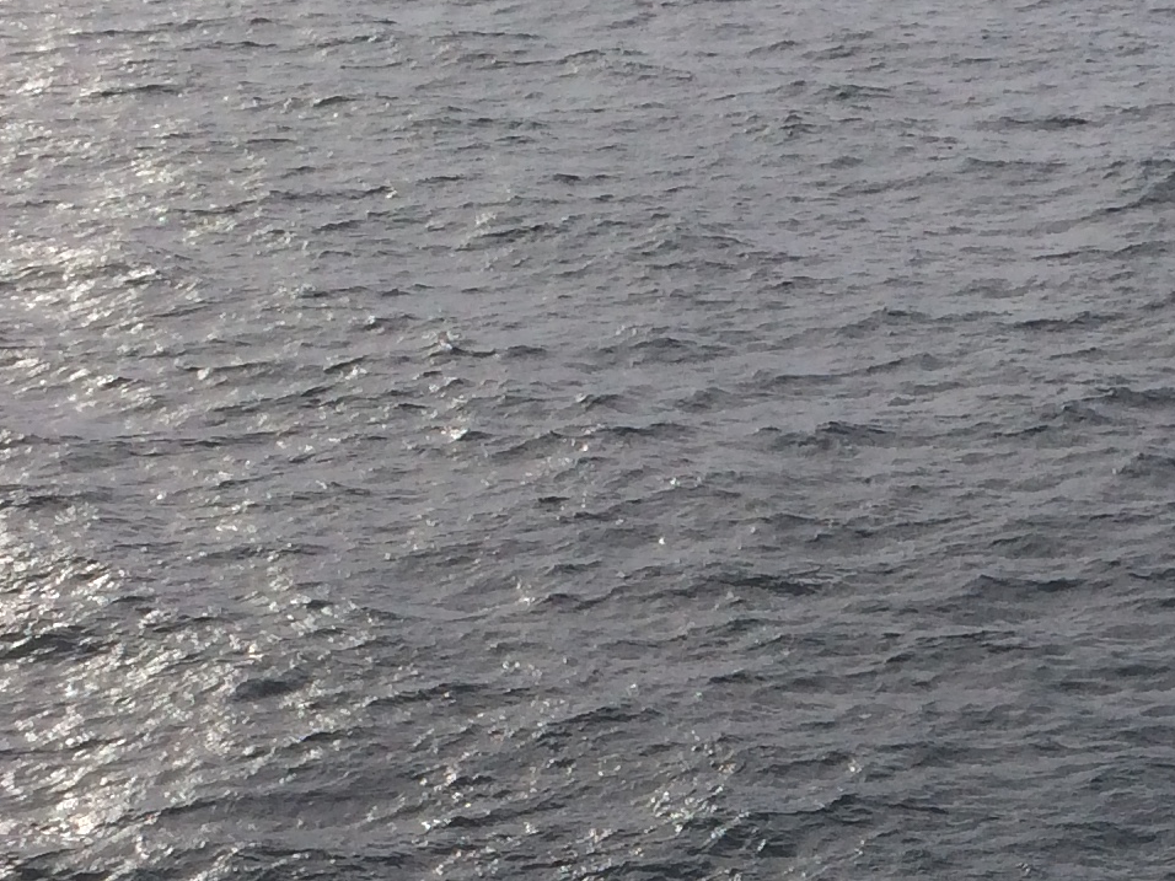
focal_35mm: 99
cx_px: 1139
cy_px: 1225
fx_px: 3360
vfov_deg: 14.2
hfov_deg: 19.3
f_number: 2.2
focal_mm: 4.15
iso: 32
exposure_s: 1/1709
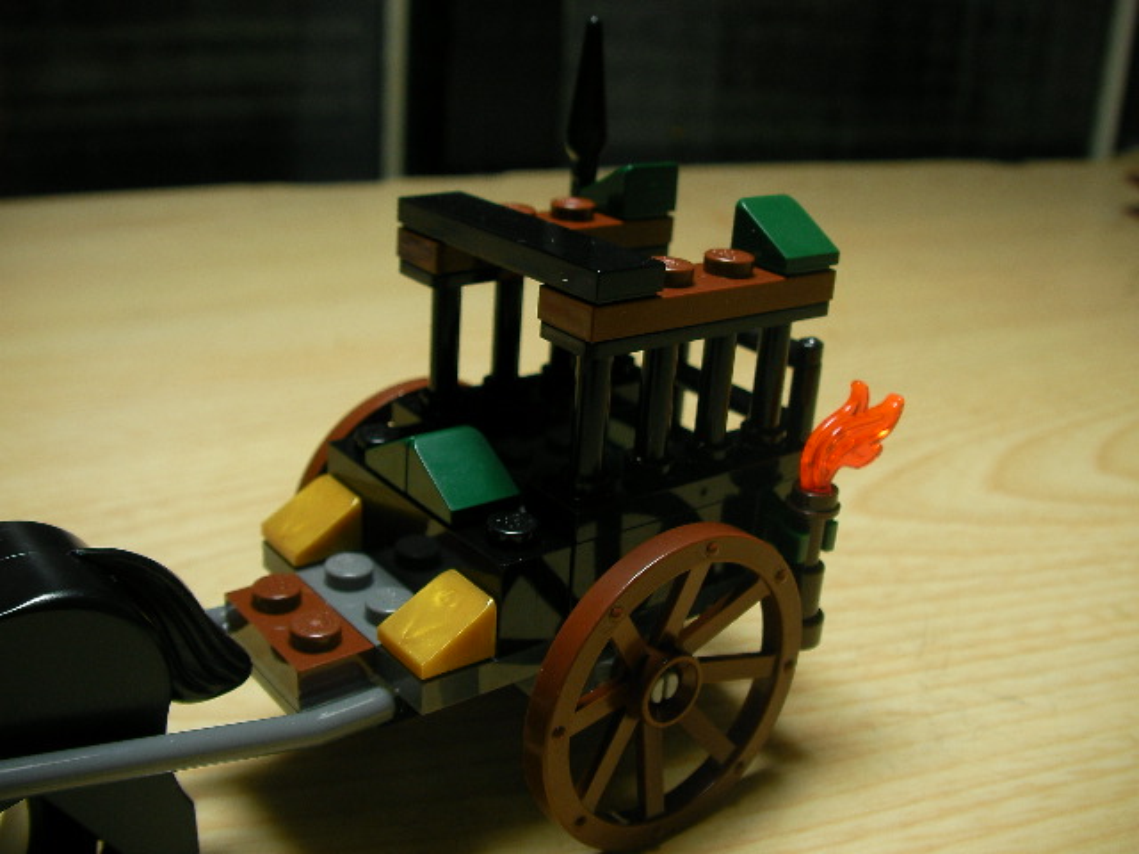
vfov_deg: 37.7
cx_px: 570
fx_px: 1250
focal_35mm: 38
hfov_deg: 49.0
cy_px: 427
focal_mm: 6.3
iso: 50
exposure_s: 1/38.3
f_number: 3.5
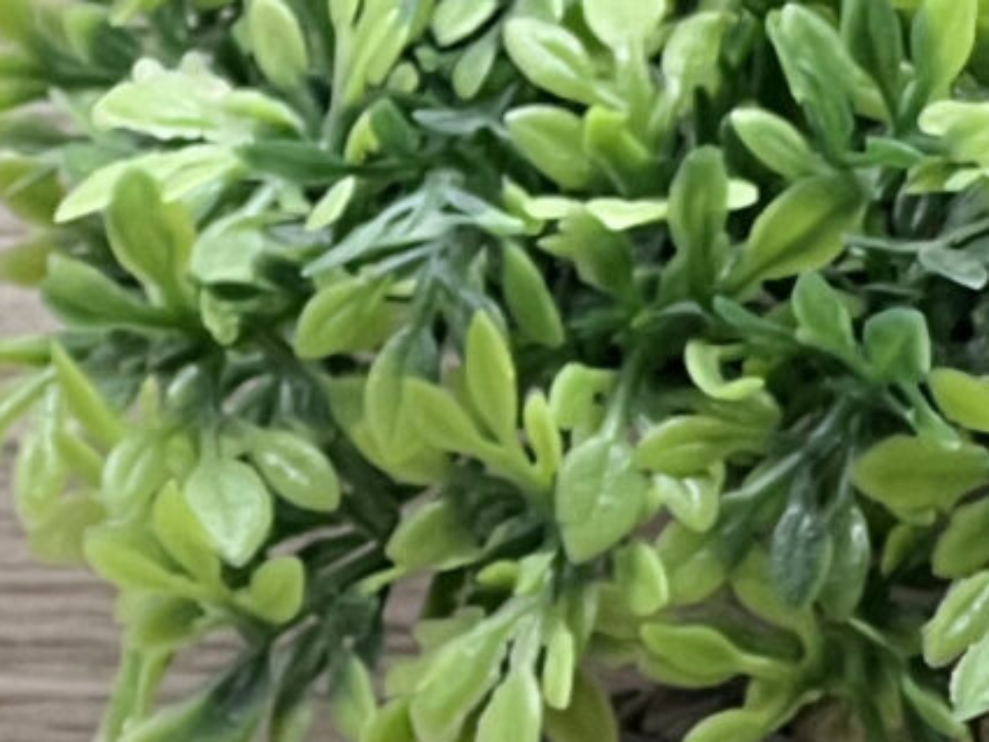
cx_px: -1143
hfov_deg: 4.2
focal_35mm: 465
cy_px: 709
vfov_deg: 3.2
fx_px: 13285
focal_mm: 9
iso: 100
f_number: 2.8
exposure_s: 1/100
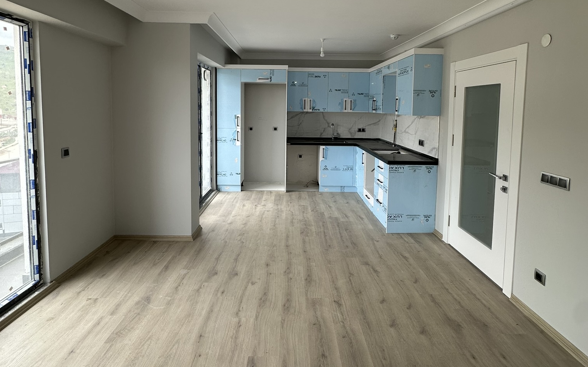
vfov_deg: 58.5
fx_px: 320
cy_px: 126
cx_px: 292
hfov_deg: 85.1
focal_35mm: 20
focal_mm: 2.22
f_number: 2.2
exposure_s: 1/99
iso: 50
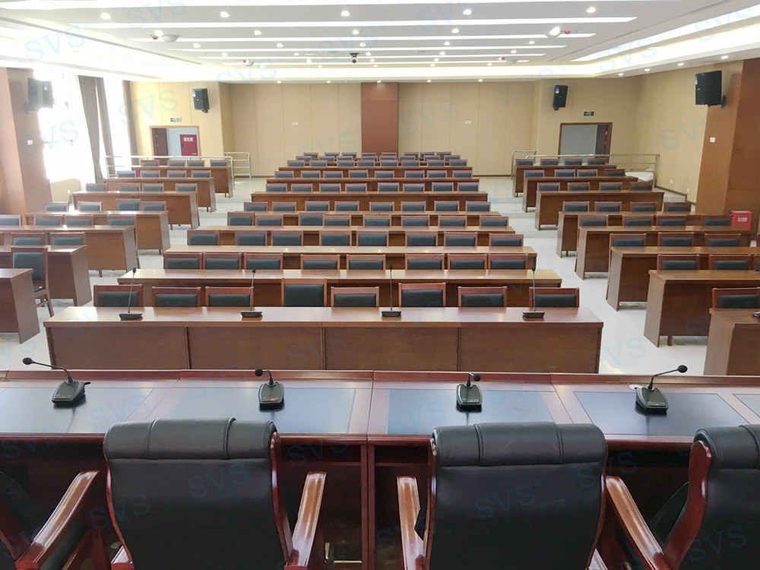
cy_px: 285
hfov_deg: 61.7
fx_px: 637
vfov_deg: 48.2
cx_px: 380
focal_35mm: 29
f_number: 2.2
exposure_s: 1/33
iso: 100
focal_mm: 4.15
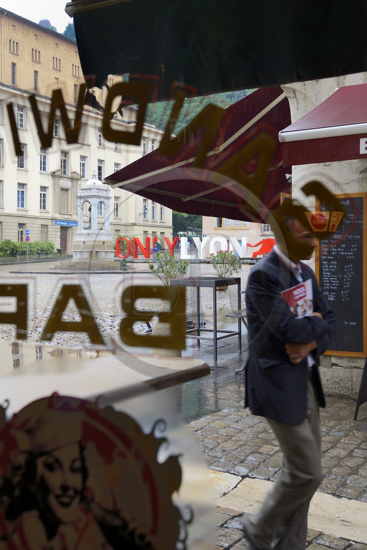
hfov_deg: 35.0
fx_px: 581
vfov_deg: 50.7
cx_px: 184
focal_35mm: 38
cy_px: 275
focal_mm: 38
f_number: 5.6
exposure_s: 1/100
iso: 400
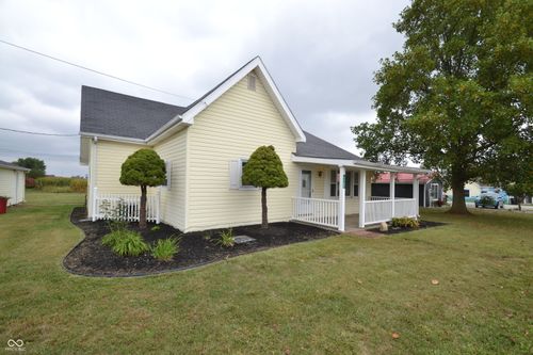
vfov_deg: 77.3
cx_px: 266
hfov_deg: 100.4
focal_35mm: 15
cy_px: 178
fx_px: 222
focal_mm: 10
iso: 100
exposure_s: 1/160
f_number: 6.3
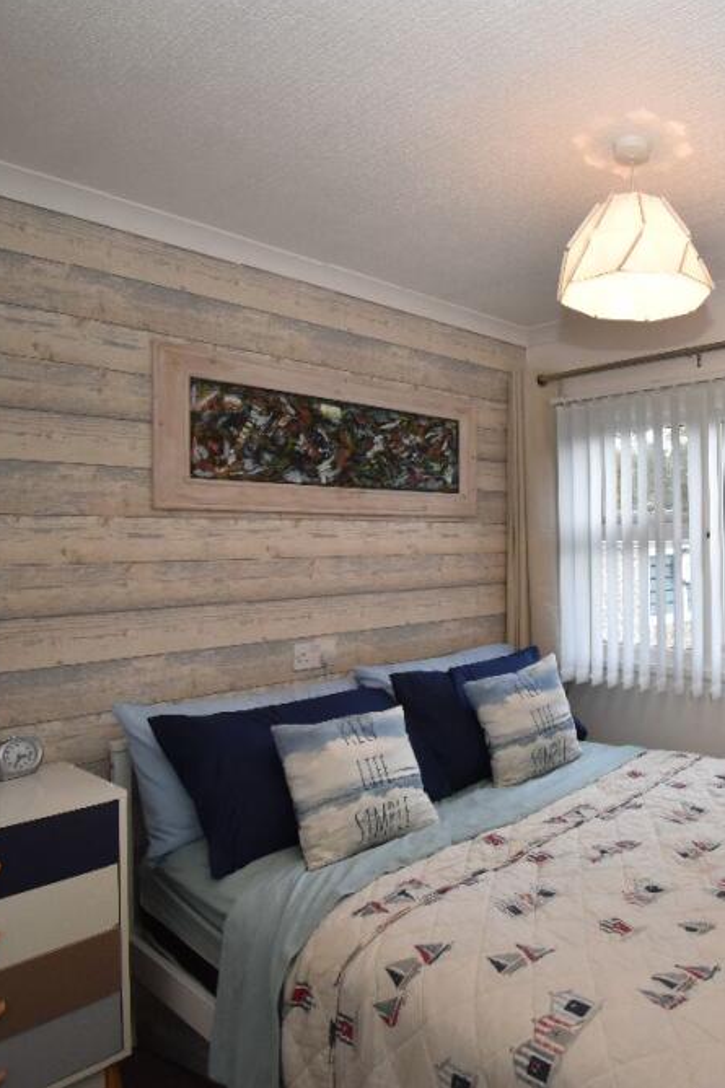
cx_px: 660
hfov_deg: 48.9
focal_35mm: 23
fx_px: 695
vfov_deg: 76.1
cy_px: 537
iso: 800
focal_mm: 10
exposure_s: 1/160
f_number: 4.5
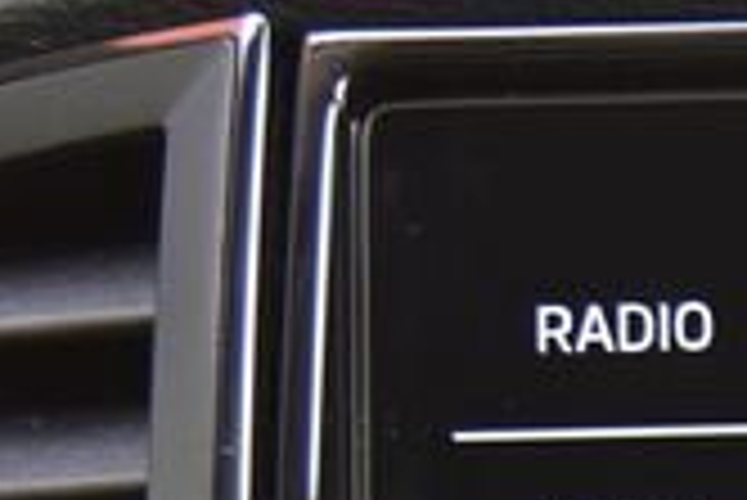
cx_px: 1904
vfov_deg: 5.8
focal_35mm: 234
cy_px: 883
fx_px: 4860
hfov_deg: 8.0
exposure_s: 1/30
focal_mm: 38
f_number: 4
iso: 500
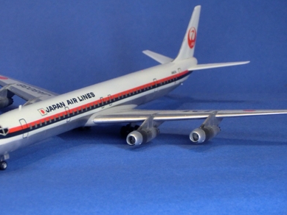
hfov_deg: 12.4
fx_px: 1319
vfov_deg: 9.3
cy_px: 96
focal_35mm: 159
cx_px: 122
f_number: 5.8
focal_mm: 24.39
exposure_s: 1/60
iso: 500
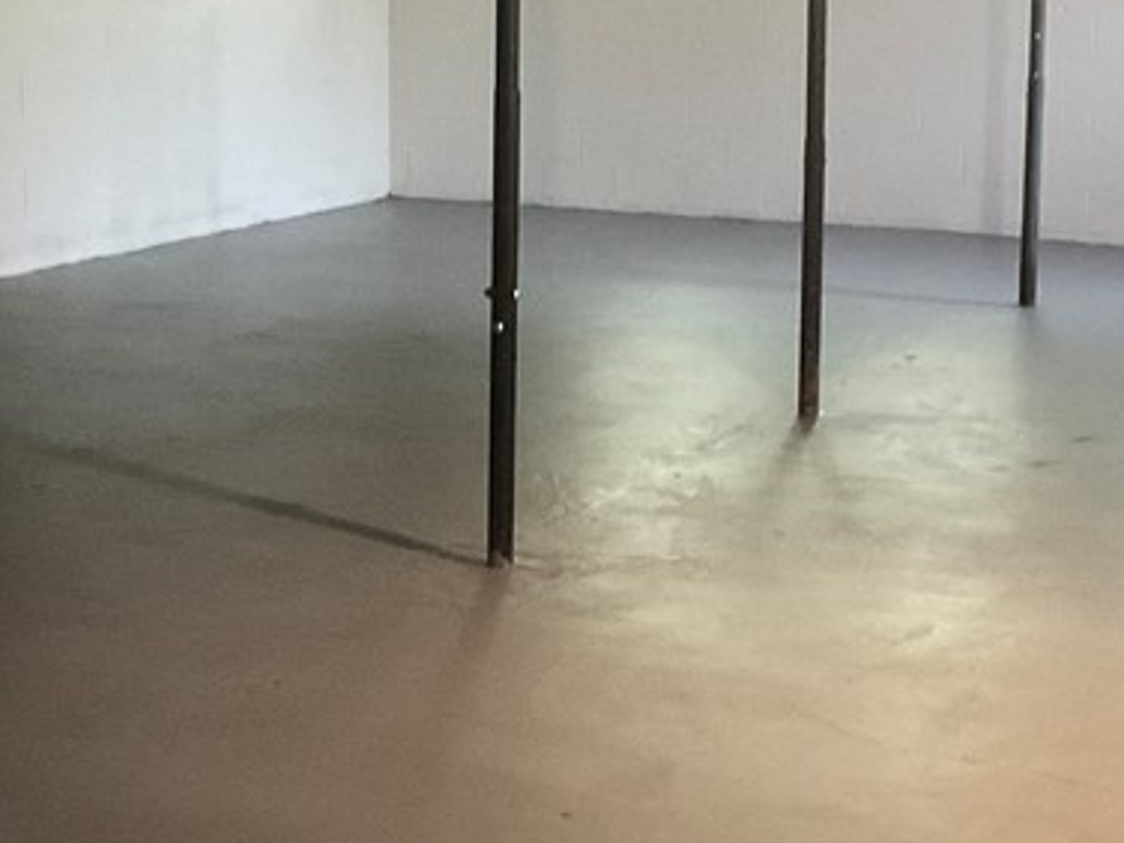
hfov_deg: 24.7
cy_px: 359
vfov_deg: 18.7
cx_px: 517
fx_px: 2565
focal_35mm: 79
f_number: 1.8
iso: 500
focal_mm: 3
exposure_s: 1/30
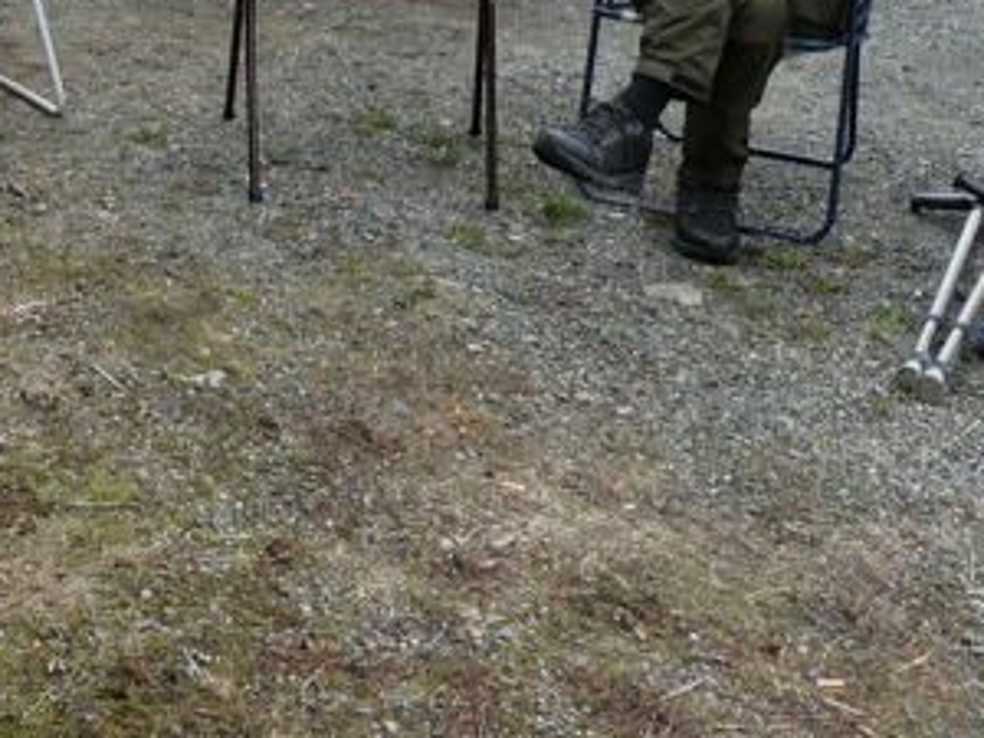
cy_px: -289
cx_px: 146
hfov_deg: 27.8
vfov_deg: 19.5
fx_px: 1933
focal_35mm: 68
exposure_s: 1/320
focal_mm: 4.3
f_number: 3.3
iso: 80
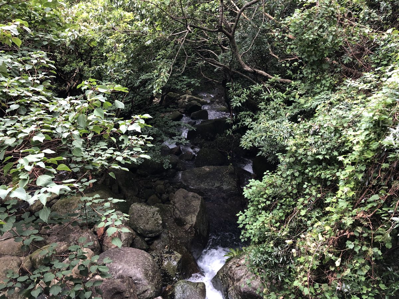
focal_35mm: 28
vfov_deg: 49.7
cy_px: 150
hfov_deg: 63.4
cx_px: 200
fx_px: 323
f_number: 1.8
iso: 25
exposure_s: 1/30
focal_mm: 4
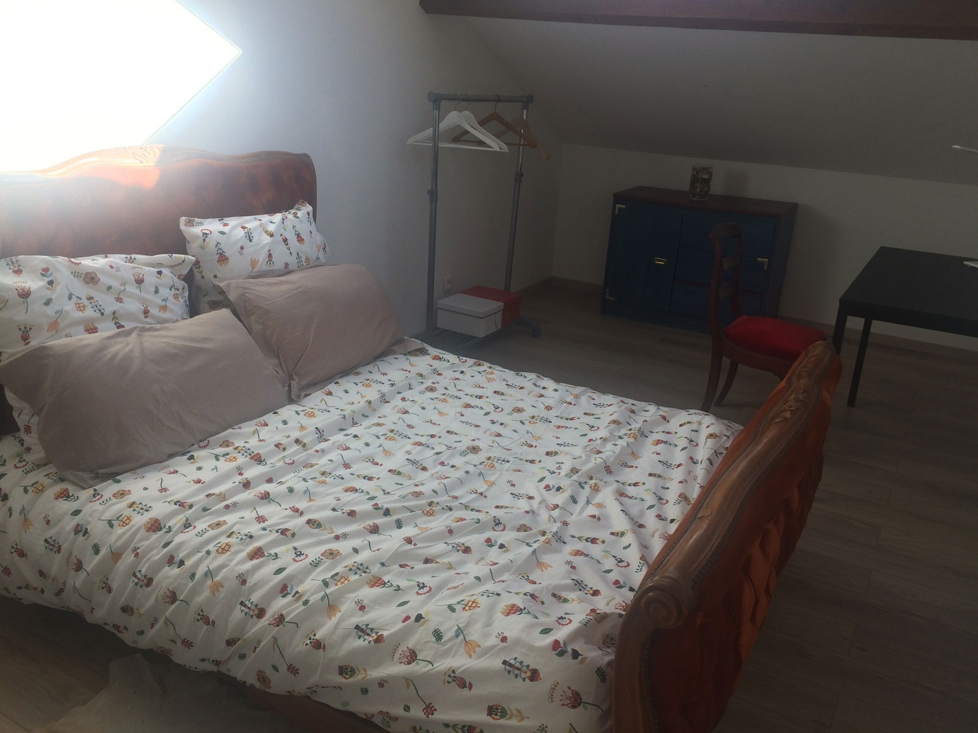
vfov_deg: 48.2
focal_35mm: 29
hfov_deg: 61.7
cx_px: 489
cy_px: 366
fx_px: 819
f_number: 2.2
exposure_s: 1/287
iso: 32
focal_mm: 4.15
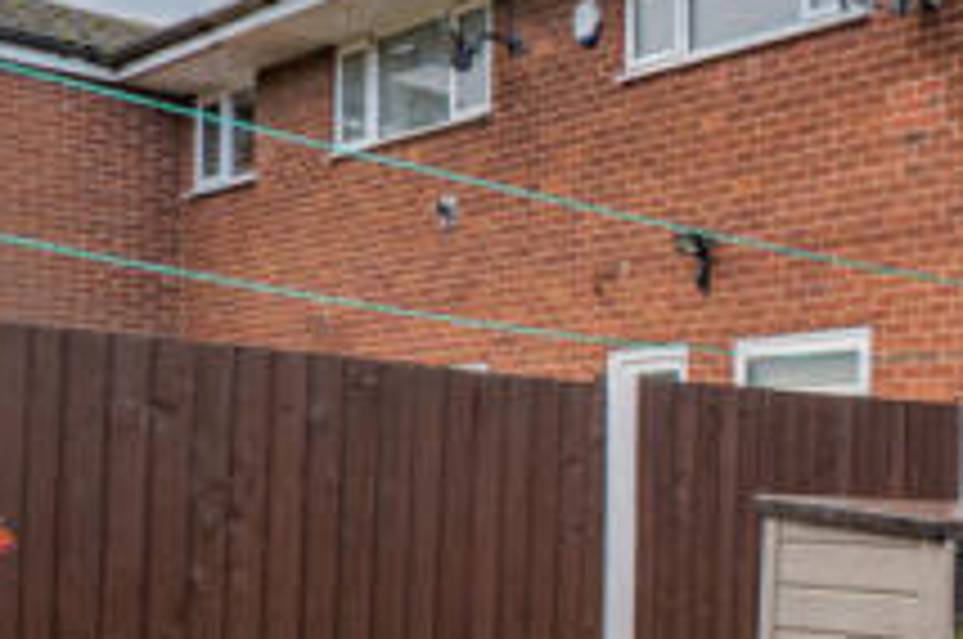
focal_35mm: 46
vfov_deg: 29.1
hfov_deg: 30.3
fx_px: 1229
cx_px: 1348
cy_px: 272
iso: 250
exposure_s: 1/80
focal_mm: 15
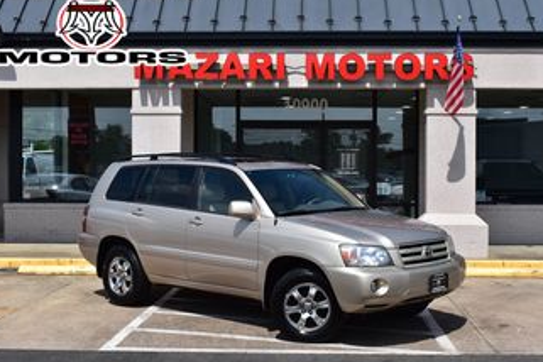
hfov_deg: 35.6
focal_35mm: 56
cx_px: 301
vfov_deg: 24.2
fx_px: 845
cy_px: 186
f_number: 11
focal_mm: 30
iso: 220
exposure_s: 1/500
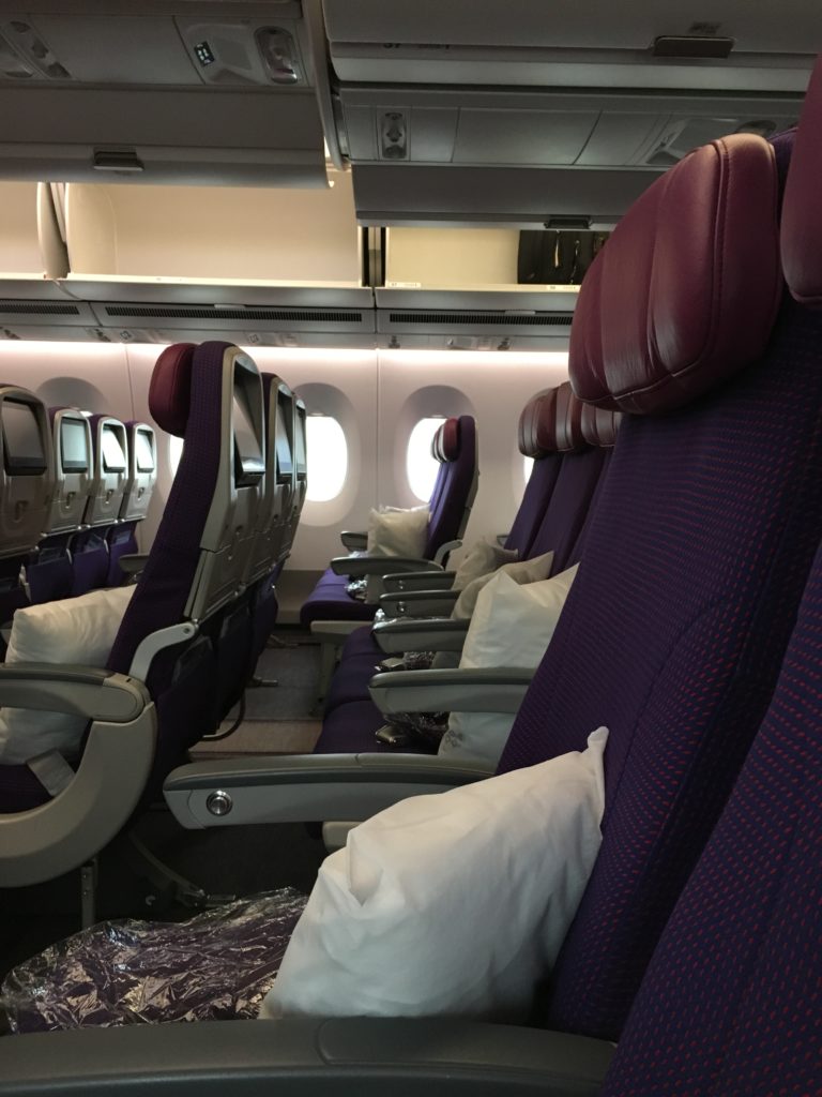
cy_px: 548
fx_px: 918
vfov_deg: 61.7
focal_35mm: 29
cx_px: 411
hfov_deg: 48.2
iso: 200
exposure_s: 1/24
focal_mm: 4.15
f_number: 2.2
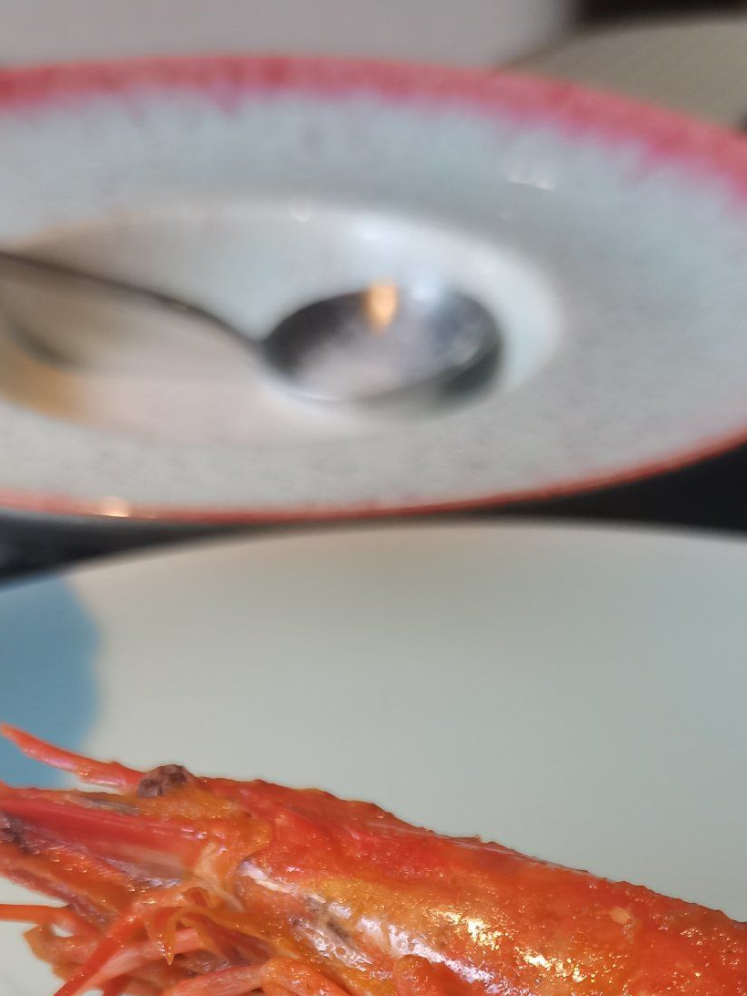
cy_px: 1082
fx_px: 1870
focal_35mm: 65
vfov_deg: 27.4
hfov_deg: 22.5
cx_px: 465
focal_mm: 5.58
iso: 80
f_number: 1.8
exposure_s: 1/100
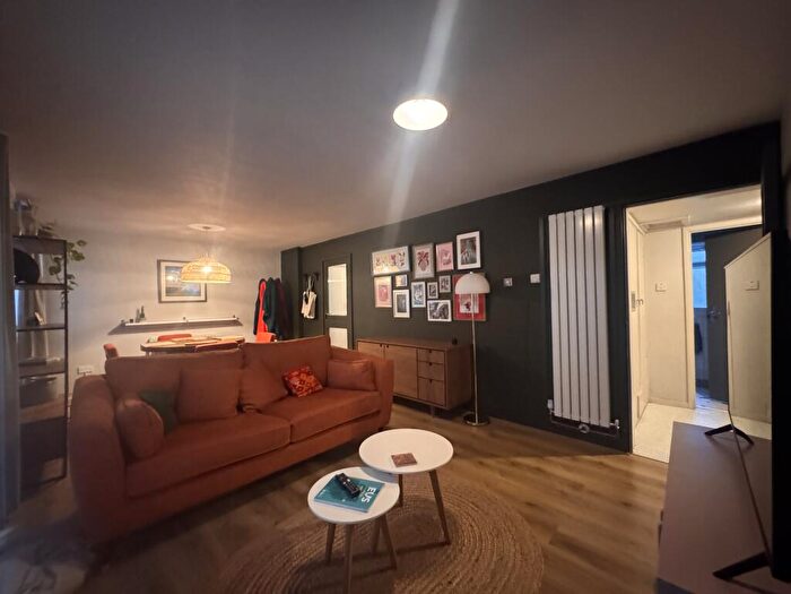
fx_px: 320
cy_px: 297
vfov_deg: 85.7
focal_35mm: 14
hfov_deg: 102.1
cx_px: 396
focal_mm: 2.22
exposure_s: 1/40
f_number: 2.2
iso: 1600
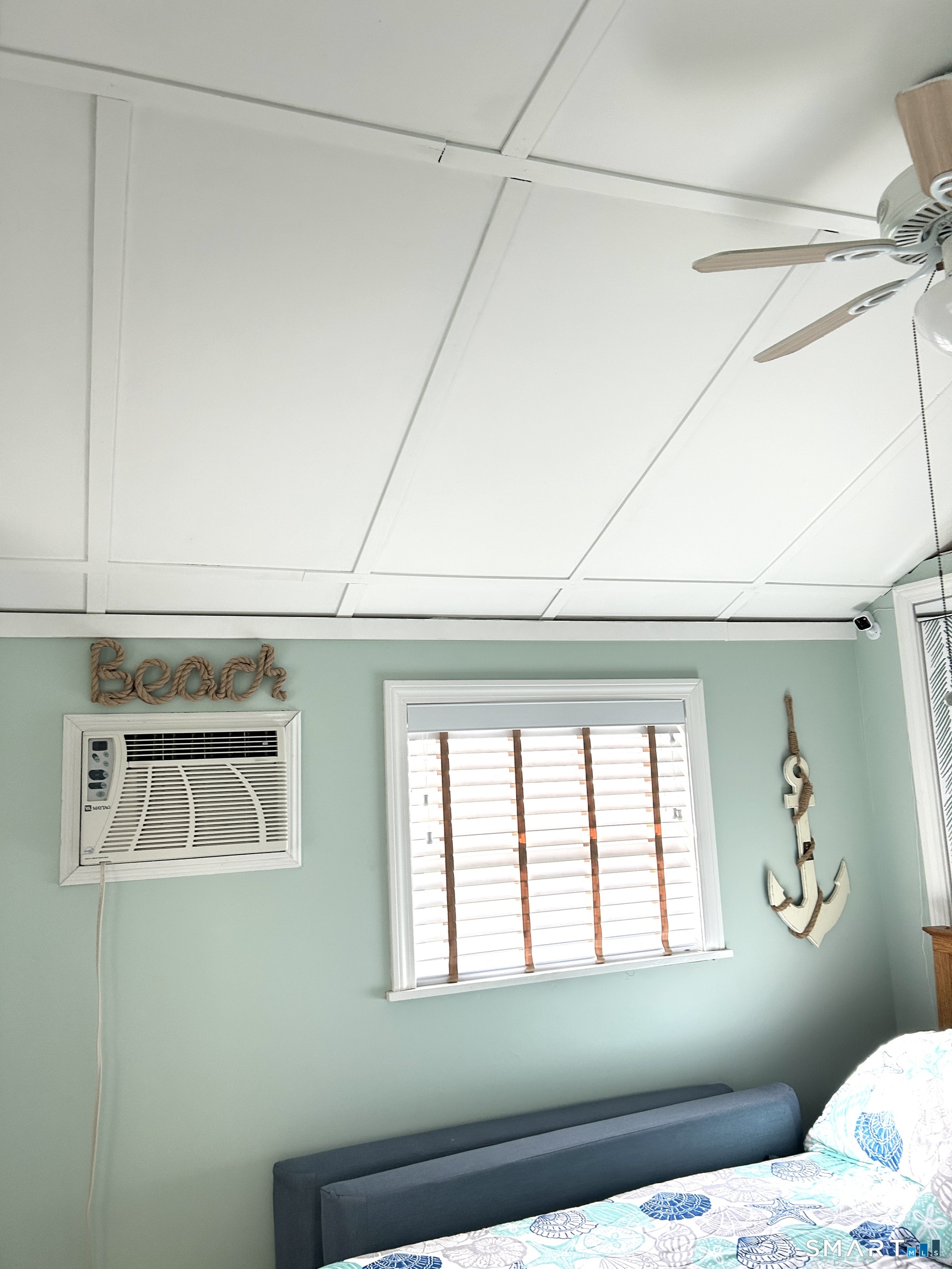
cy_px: 634
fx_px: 953
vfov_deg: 67.3
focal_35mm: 26
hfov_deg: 53.1
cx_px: 476
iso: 80
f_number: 1.5
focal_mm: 5.7
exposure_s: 1/121
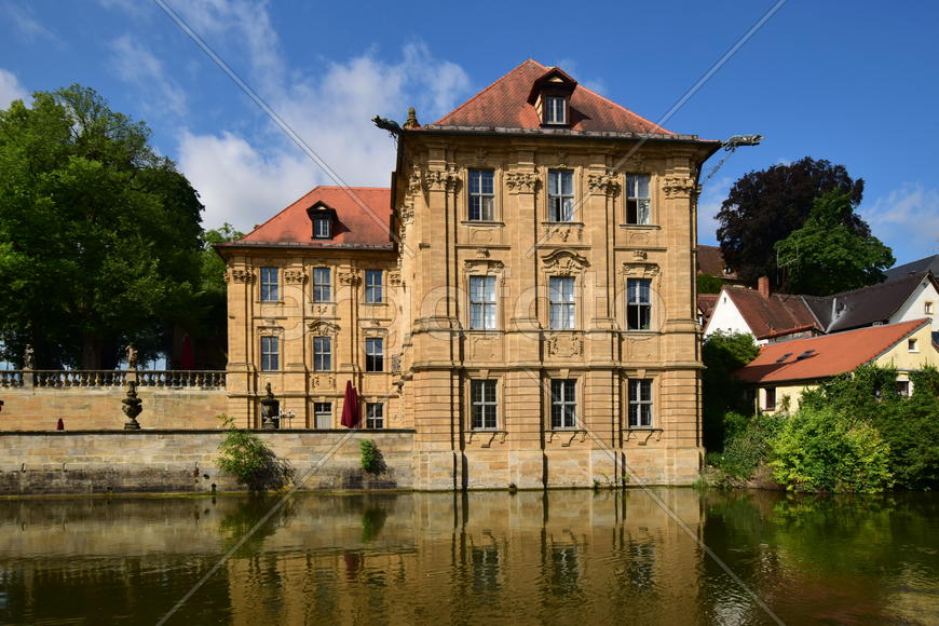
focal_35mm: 22
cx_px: 470
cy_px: 313
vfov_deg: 56.1
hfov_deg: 77.3
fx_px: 587
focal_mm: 15
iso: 100
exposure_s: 1/200
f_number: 10
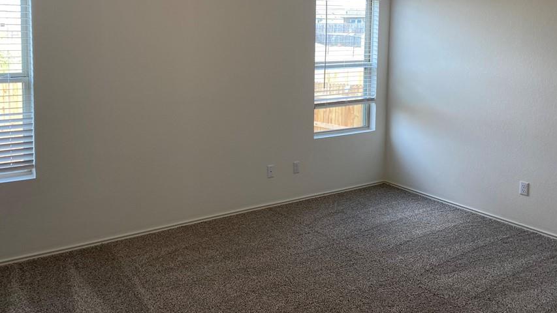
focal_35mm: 34
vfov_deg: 34.0
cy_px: 78
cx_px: 230
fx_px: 502
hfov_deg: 57.7
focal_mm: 4.25
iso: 64
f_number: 1.8
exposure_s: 1/120
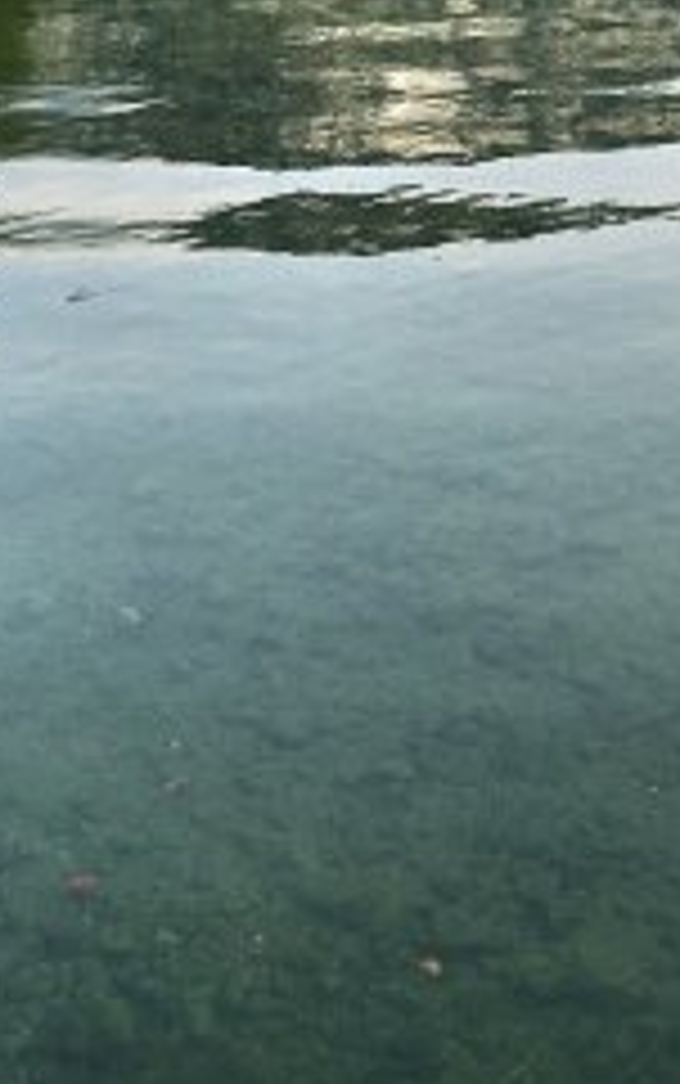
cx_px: 646
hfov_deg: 16.5
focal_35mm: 78
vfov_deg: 24.1
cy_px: -216
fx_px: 2309
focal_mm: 4.15
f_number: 2.2
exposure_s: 1/447
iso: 25
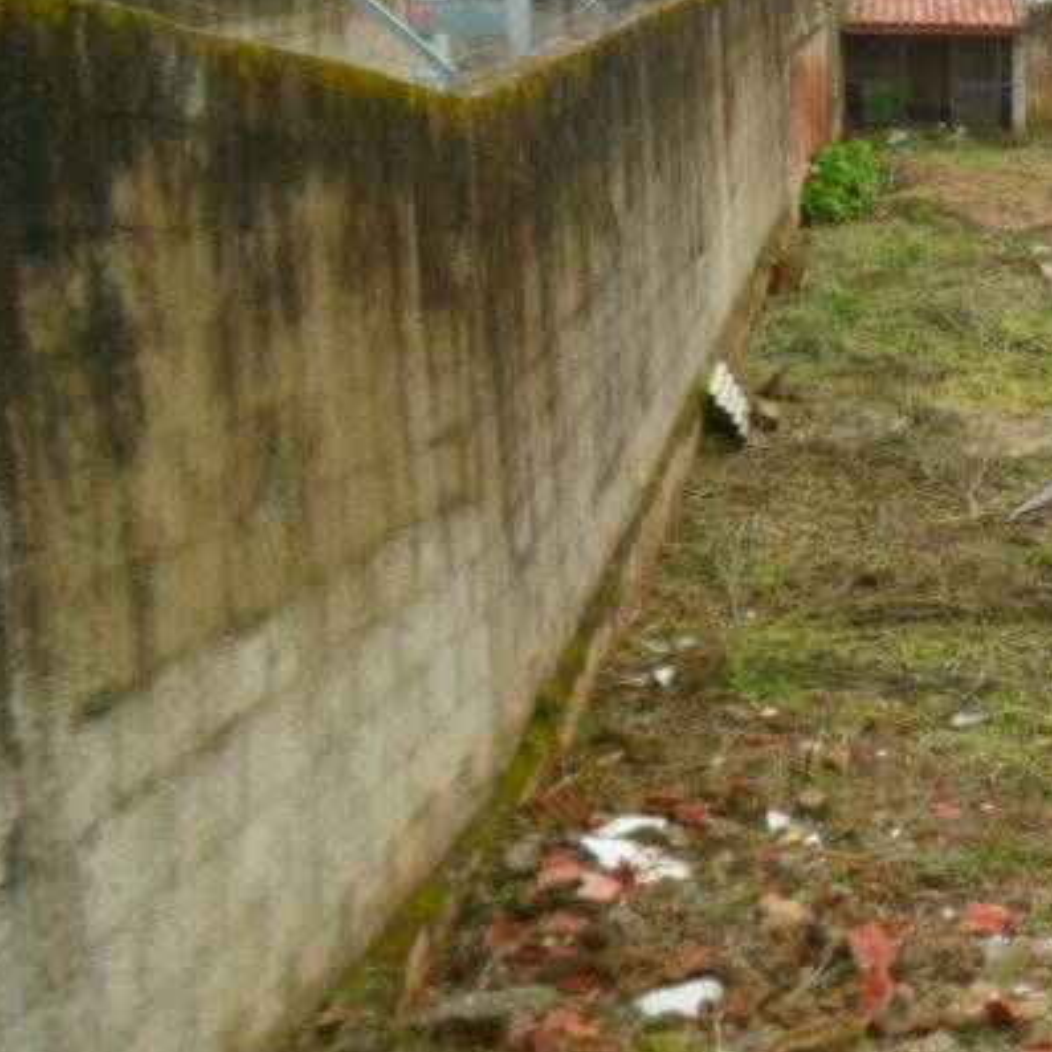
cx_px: 1341
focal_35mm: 57
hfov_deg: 26.0
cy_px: 352
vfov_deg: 29.8
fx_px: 1960
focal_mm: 4.5
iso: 80
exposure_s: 1/750
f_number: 2.5
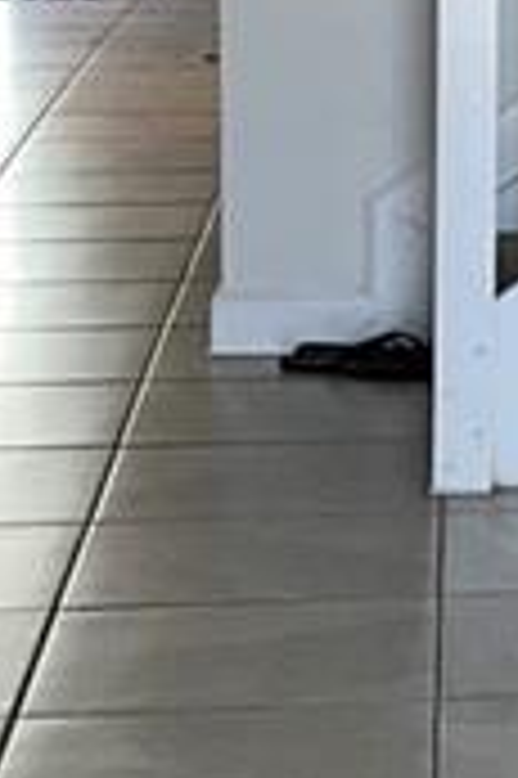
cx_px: 1302
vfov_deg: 11.8
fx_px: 3741
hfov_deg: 7.4
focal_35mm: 173
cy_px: -22
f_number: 1.78
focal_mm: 6.86
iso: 80
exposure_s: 1/120
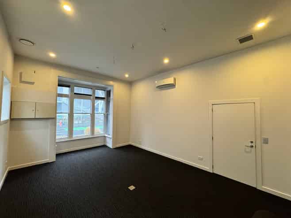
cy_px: 109
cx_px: 146
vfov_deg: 85.6
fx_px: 118
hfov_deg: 102.1
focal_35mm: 14
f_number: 2.2
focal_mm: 2.22
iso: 320
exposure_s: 1/100
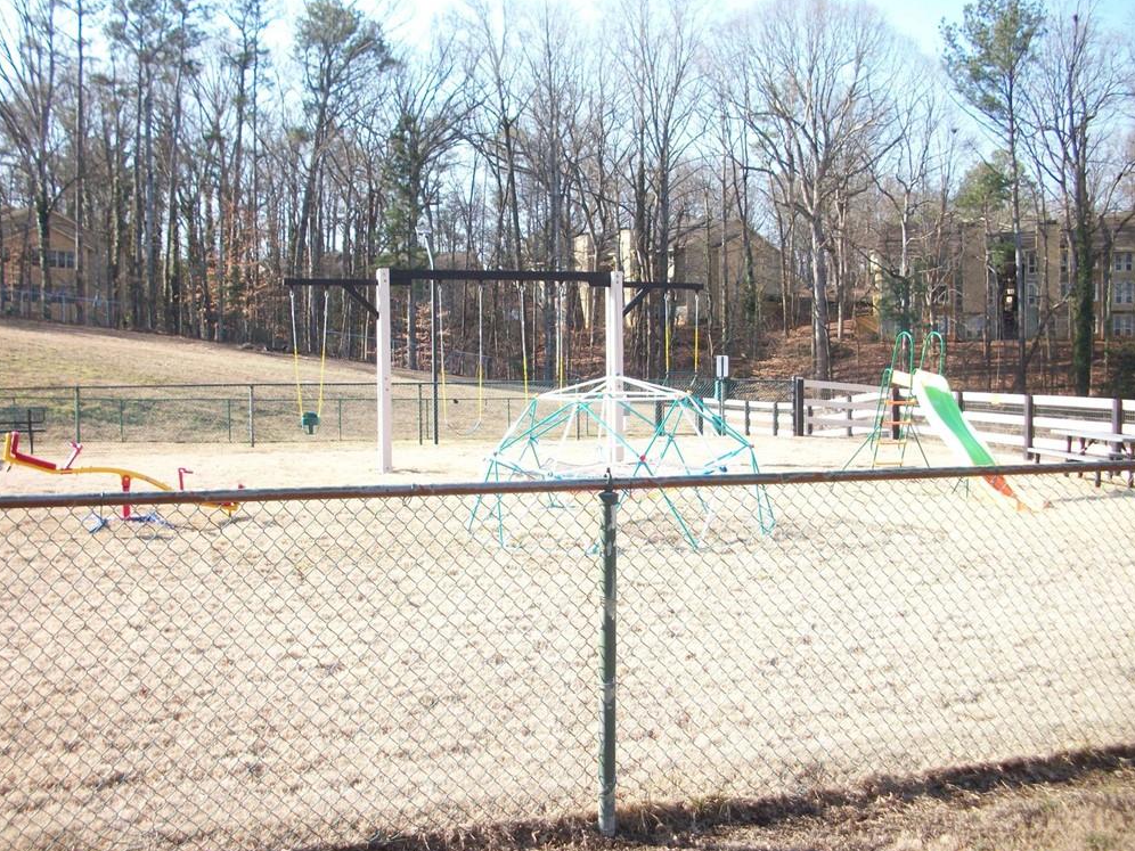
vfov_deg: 39.7
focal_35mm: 36
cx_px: 557
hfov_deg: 51.4
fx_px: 1180
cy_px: 429
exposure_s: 1/250
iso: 80
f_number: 3.1
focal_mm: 6.3
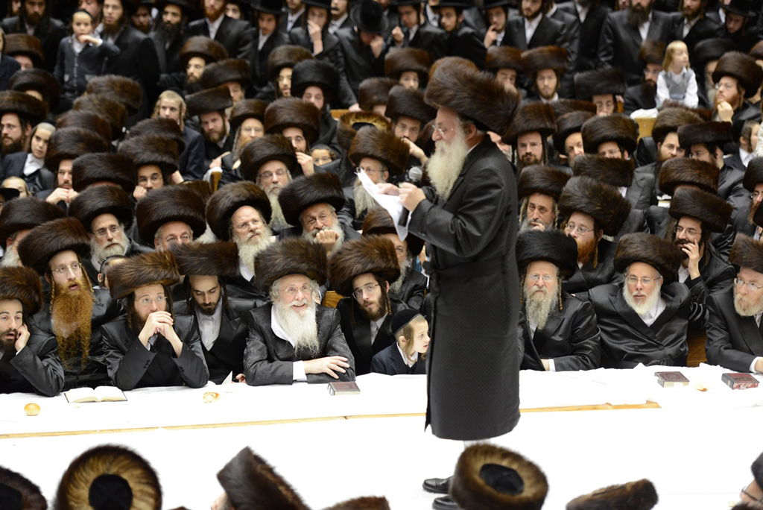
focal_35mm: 125
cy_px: 255
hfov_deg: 16.4
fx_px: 2651
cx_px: 382
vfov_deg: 11.0
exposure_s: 1/80
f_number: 3.5
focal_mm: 125
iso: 1600
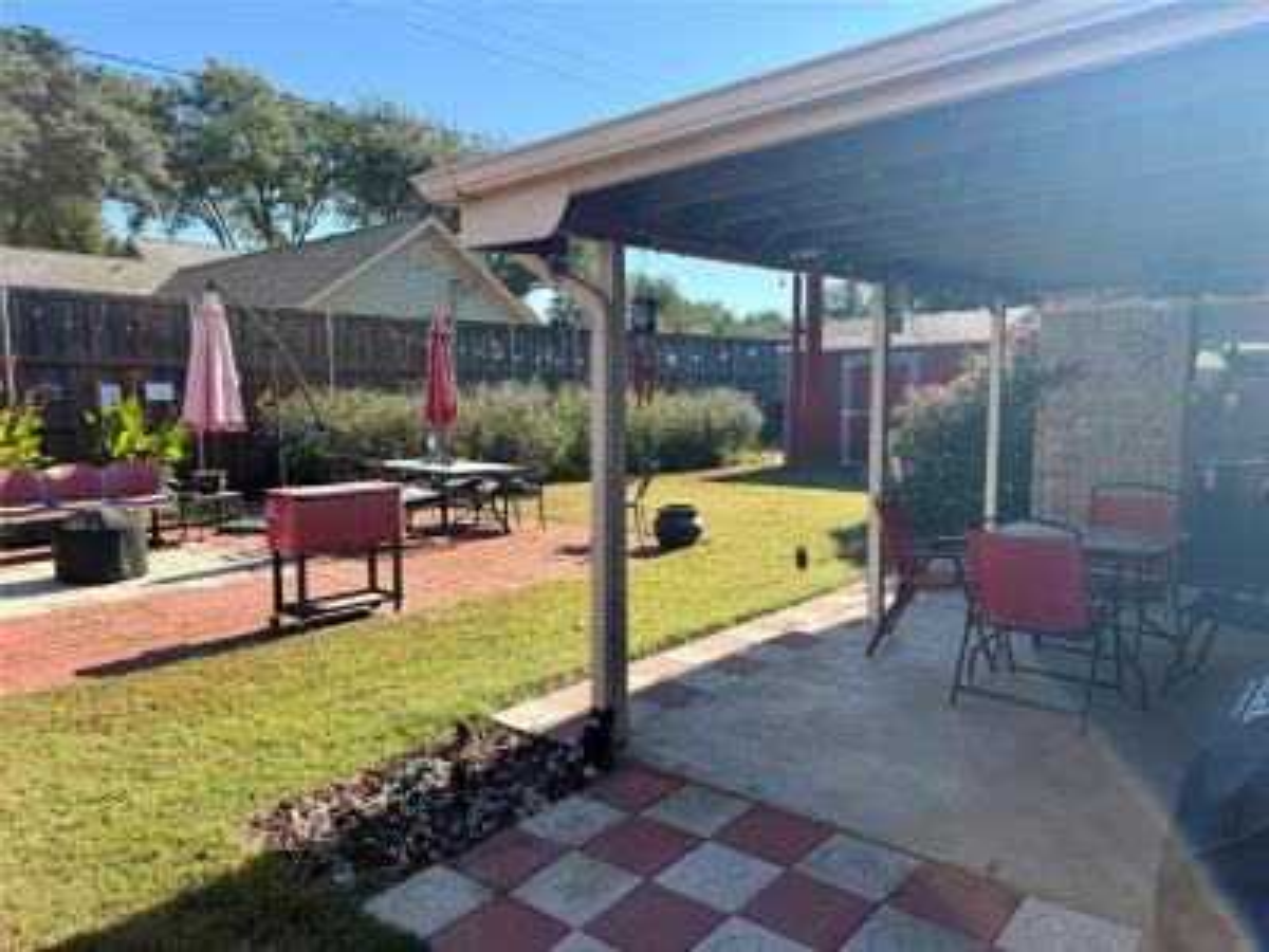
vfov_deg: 56.8
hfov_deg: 71.6
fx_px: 880
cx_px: 634
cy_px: 476
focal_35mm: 24
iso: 100
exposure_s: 1/3145
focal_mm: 6.76
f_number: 1.78
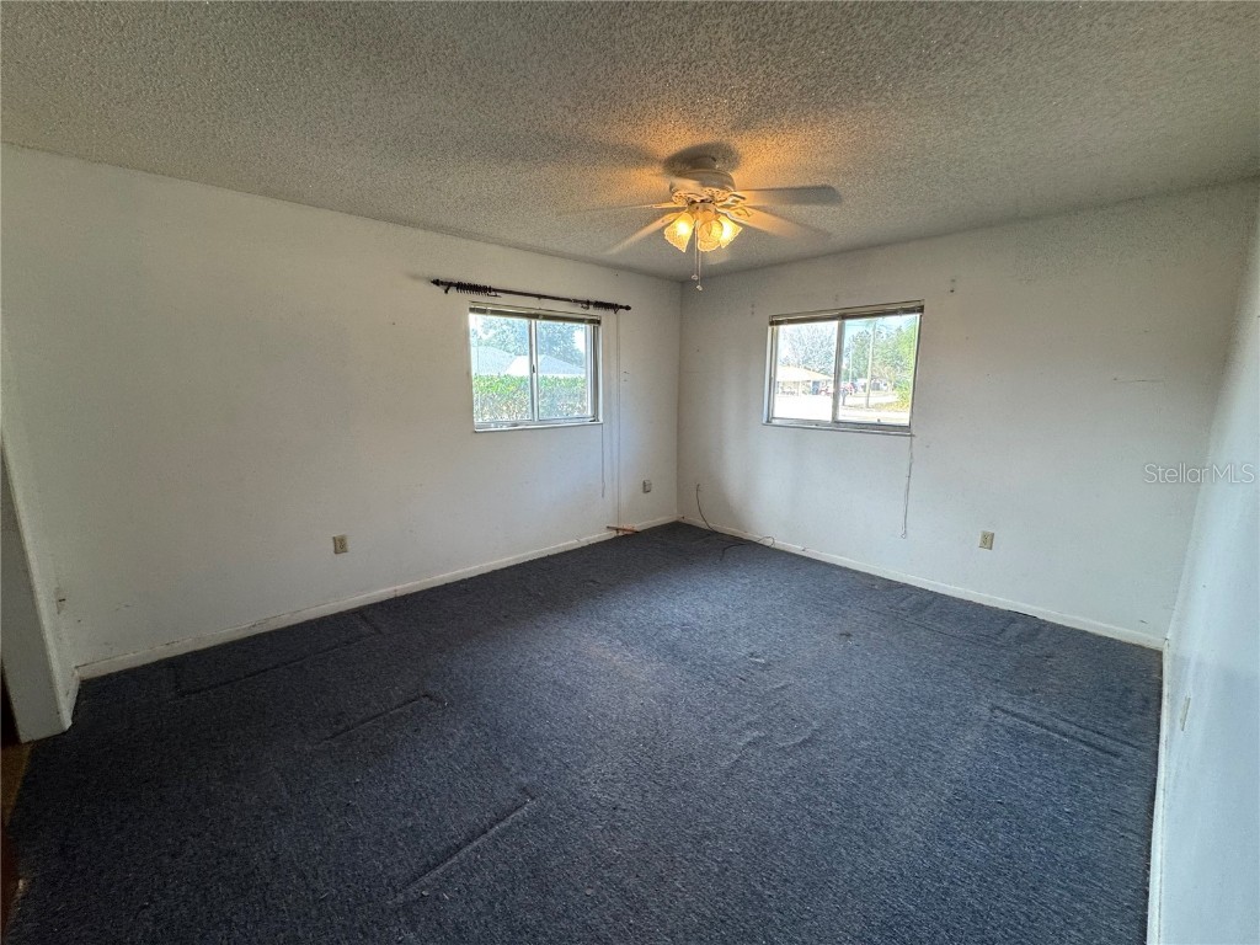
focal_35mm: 14
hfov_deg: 102.1
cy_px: 472
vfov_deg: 85.7
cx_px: 630
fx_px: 510
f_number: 2.2
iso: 160
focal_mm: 2.22
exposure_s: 1/120
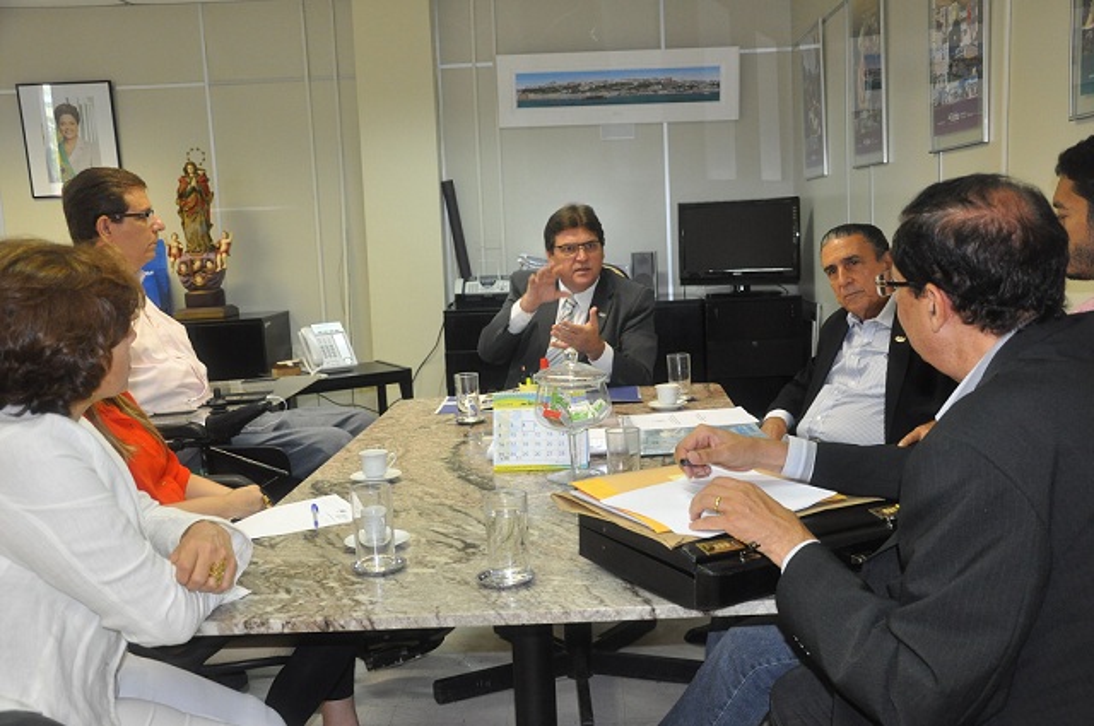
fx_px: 1821
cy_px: 363
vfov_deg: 22.6
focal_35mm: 60
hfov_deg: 33.4
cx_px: 547
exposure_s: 1/60
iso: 1000
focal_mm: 40
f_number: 4.5
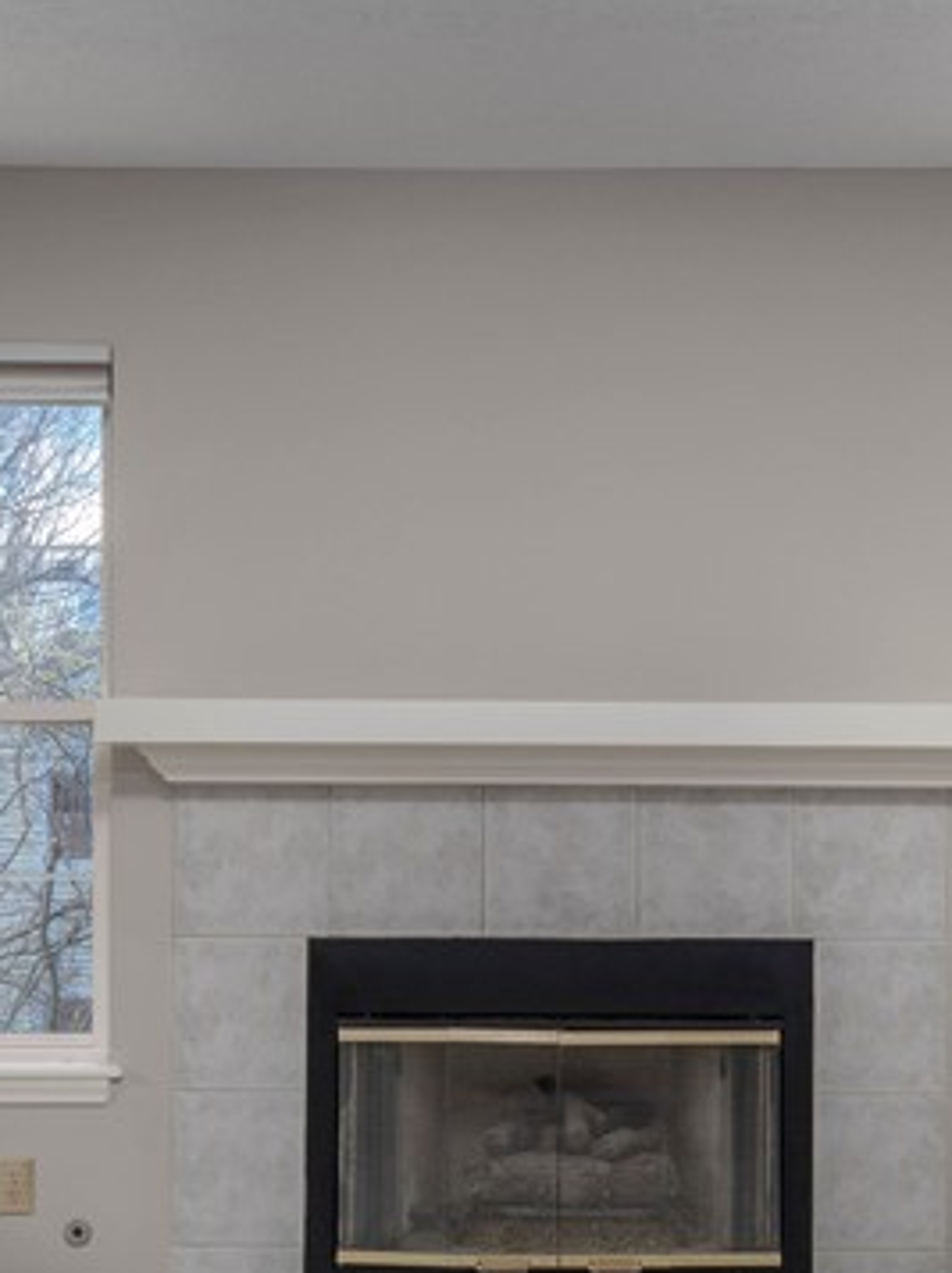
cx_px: 669
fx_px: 1506
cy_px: 904
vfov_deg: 44.7
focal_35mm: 41
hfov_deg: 34.6
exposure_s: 1/60
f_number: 9
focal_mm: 14
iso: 200
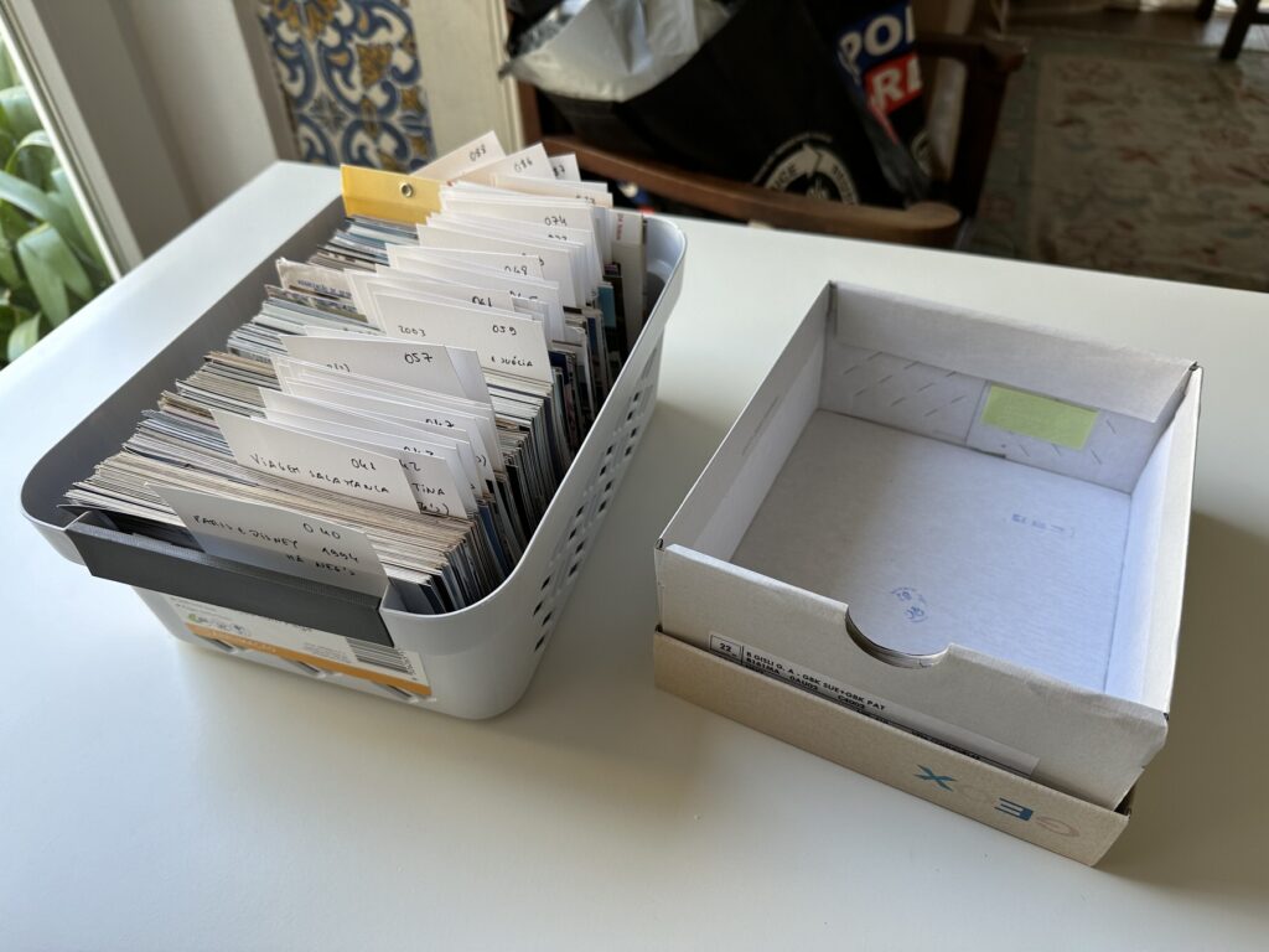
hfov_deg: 71.6
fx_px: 880
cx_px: 634
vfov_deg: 56.8
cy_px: 476
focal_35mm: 24
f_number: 1.78
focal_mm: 6.86
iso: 80
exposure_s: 1/121
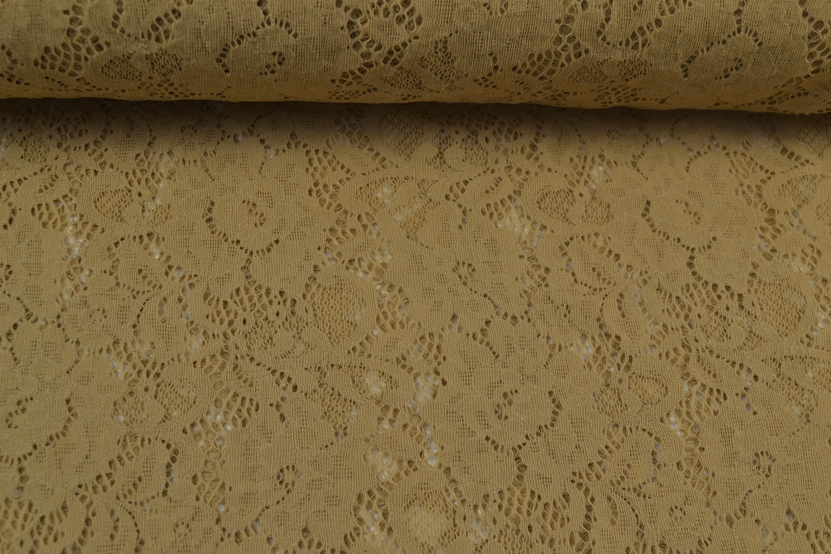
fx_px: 1177
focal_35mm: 51
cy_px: 277
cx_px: 416
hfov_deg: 38.9
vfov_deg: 26.5
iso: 100
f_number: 8
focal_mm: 34
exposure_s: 1/20
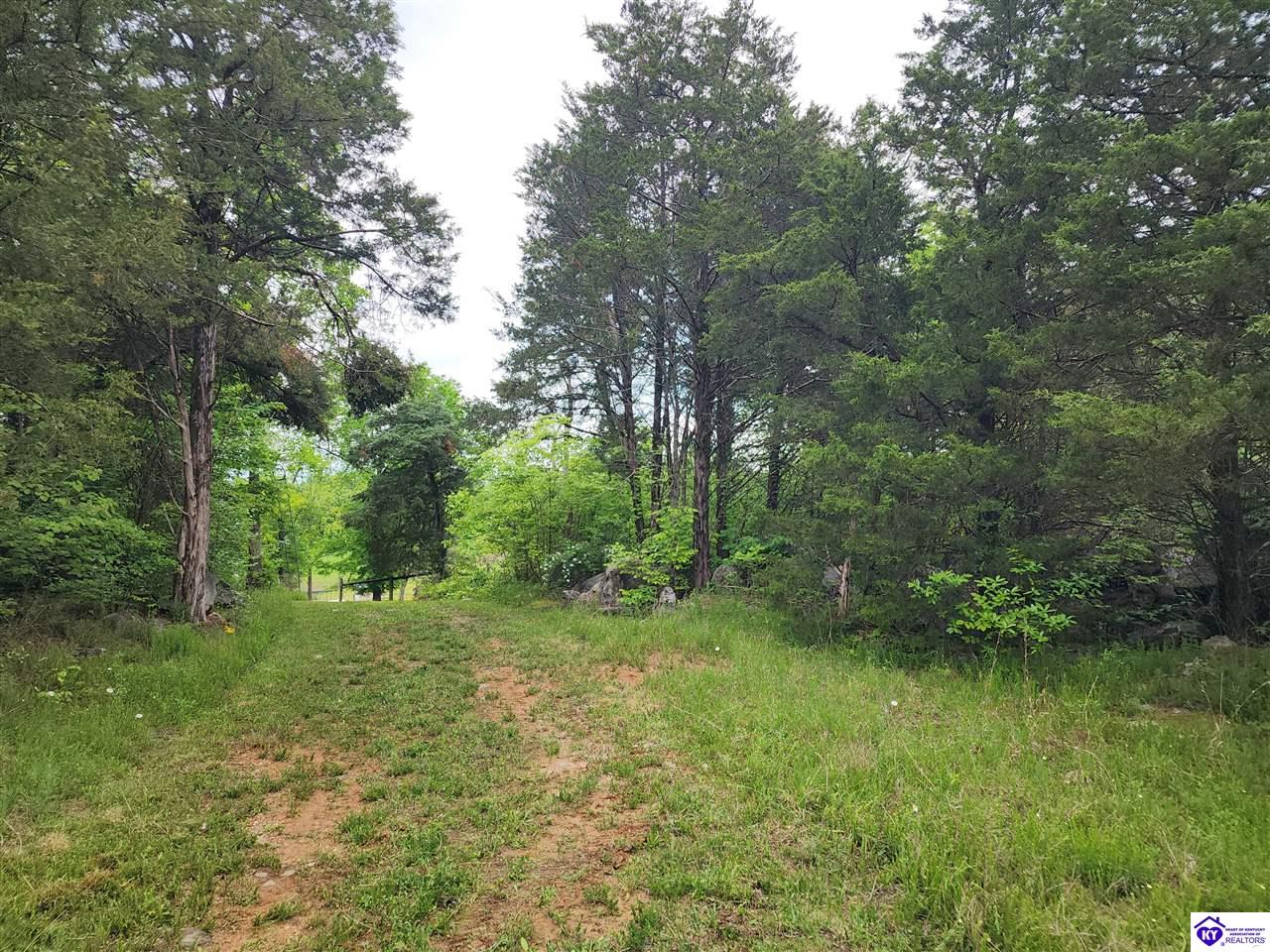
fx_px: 844
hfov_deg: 73.9
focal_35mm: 23
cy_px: 476
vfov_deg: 58.9
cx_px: 635
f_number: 1.8
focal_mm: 6.4
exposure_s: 1/171
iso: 12
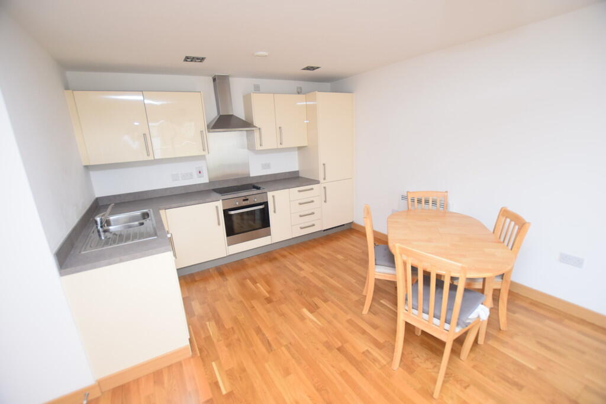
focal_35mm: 15
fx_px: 253
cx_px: 303
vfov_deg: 77.3
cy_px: 202
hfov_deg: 100.4
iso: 800
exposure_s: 1/60
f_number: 4
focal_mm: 10
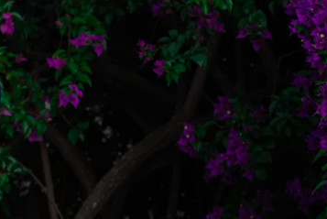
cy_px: 44
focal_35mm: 235
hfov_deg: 8.6
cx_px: -146
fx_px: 2137
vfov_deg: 5.9
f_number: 6.3
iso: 1600
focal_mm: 70
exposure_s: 1/200
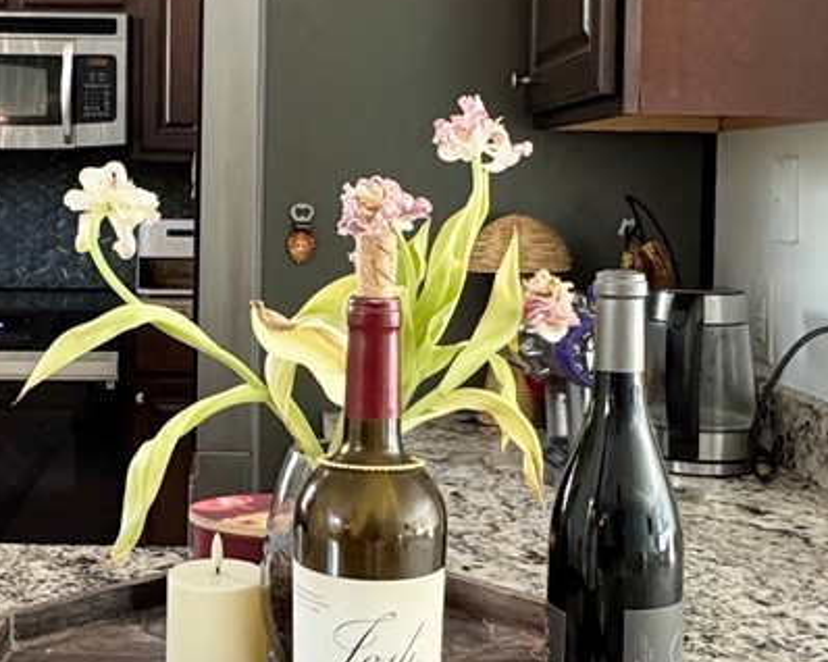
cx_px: 250
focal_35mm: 55
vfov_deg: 27.5
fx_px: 1347
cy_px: 235
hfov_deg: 33.7
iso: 320
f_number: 2.2
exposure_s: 1/60
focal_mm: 2.22
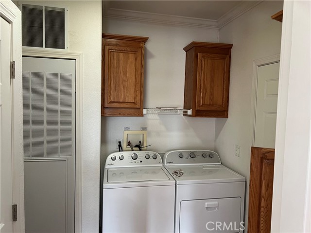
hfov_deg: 67.3
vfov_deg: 53.1
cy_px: 116
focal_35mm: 26
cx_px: 156
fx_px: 234
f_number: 1.5
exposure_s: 1/83
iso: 125
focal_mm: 5.7
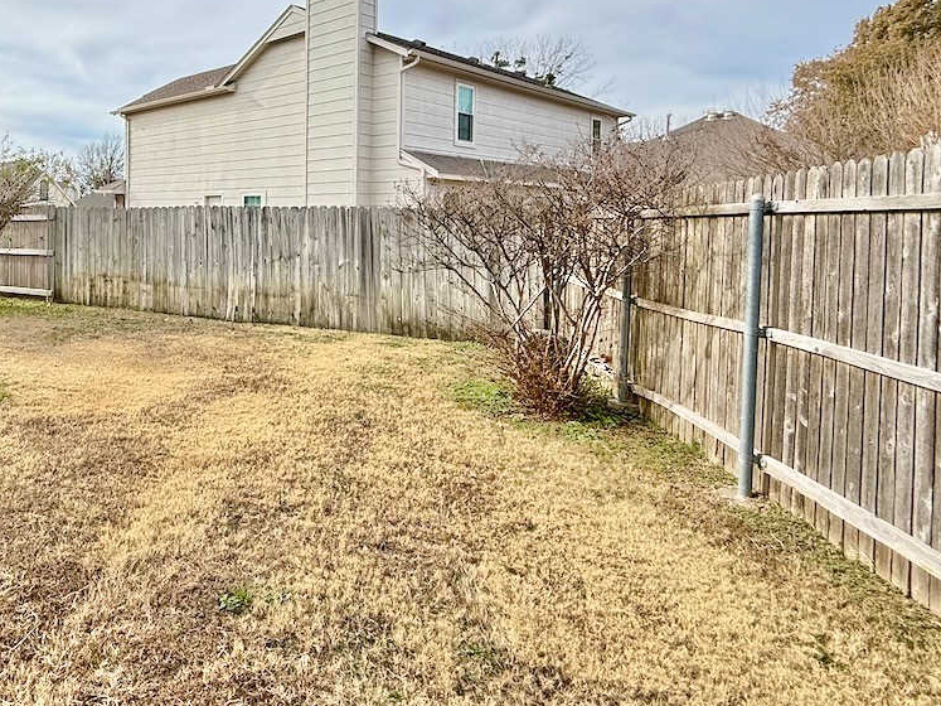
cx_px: 174
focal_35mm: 24
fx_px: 652
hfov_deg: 64.5
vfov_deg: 55.4
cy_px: 226
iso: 64
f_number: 2.2
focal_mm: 2.22
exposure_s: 1/864
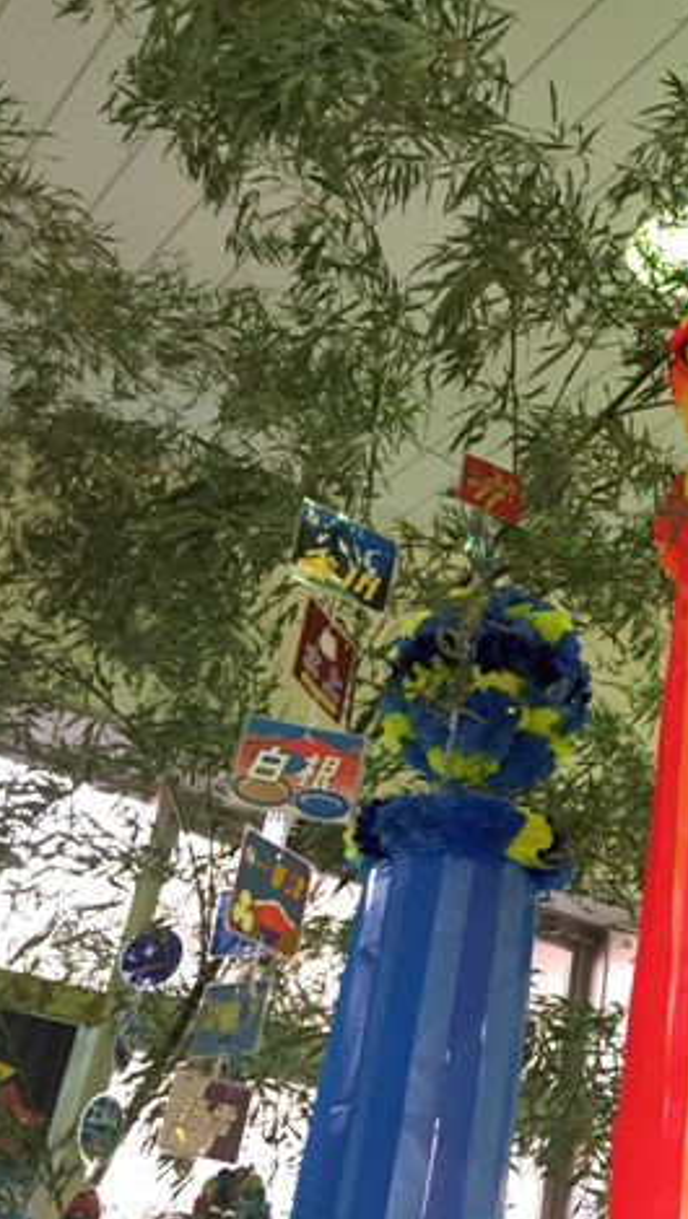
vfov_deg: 47.3
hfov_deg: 26.1
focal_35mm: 43
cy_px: 599
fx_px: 1392
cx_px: 717
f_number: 2.2
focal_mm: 4.15
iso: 200
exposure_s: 1/33
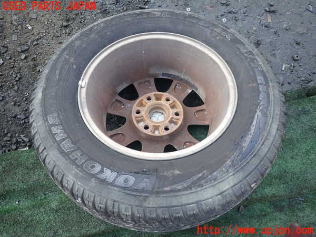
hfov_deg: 69.4
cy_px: 118
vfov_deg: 54.9
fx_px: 228
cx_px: 158
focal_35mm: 25
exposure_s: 1/100
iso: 100
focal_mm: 4.5
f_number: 2
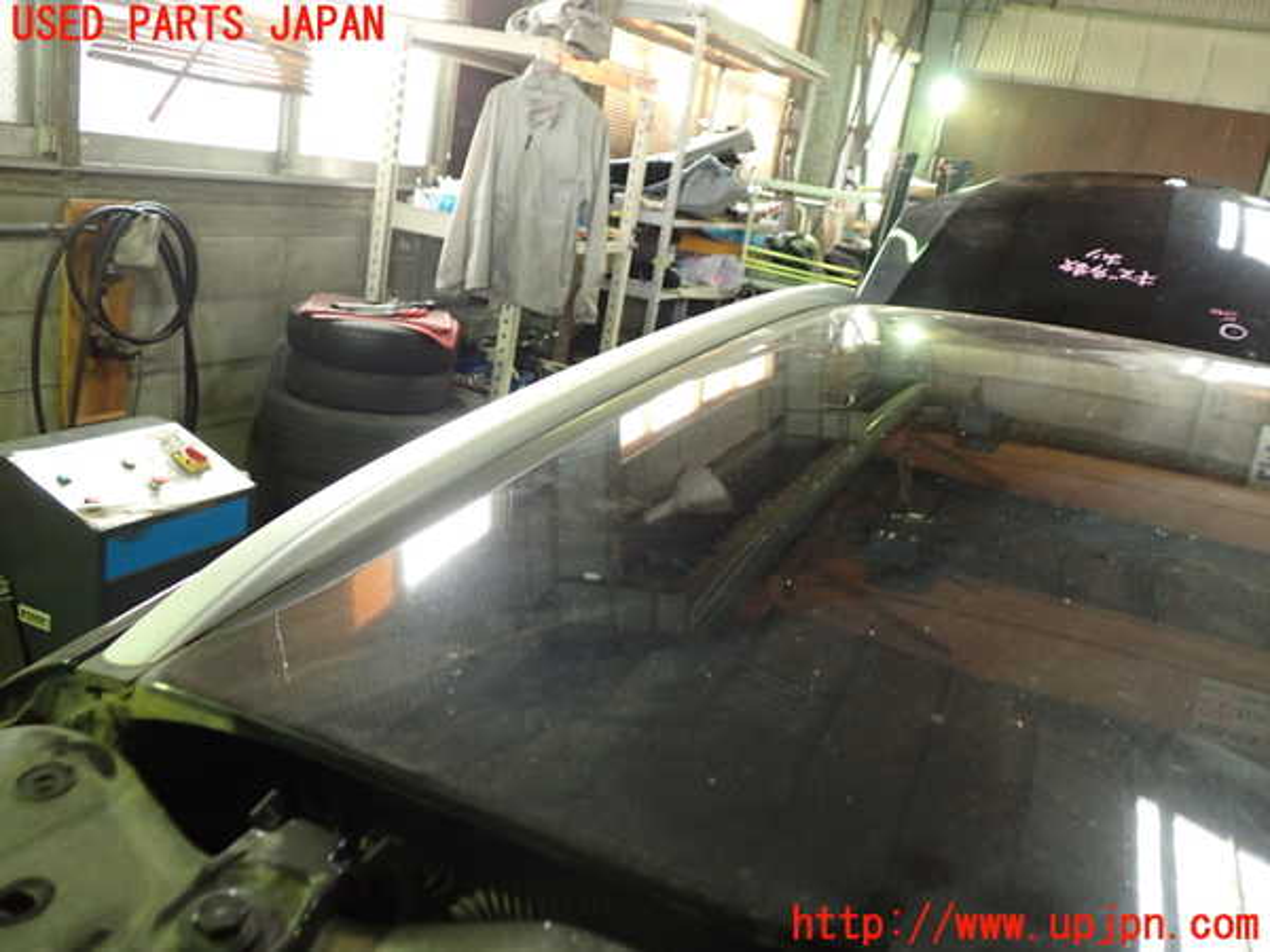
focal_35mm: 30
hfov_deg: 60.0
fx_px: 1101
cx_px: 635
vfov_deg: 46.8
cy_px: 476
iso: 320
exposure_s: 1/30
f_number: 2.3
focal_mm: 5.4
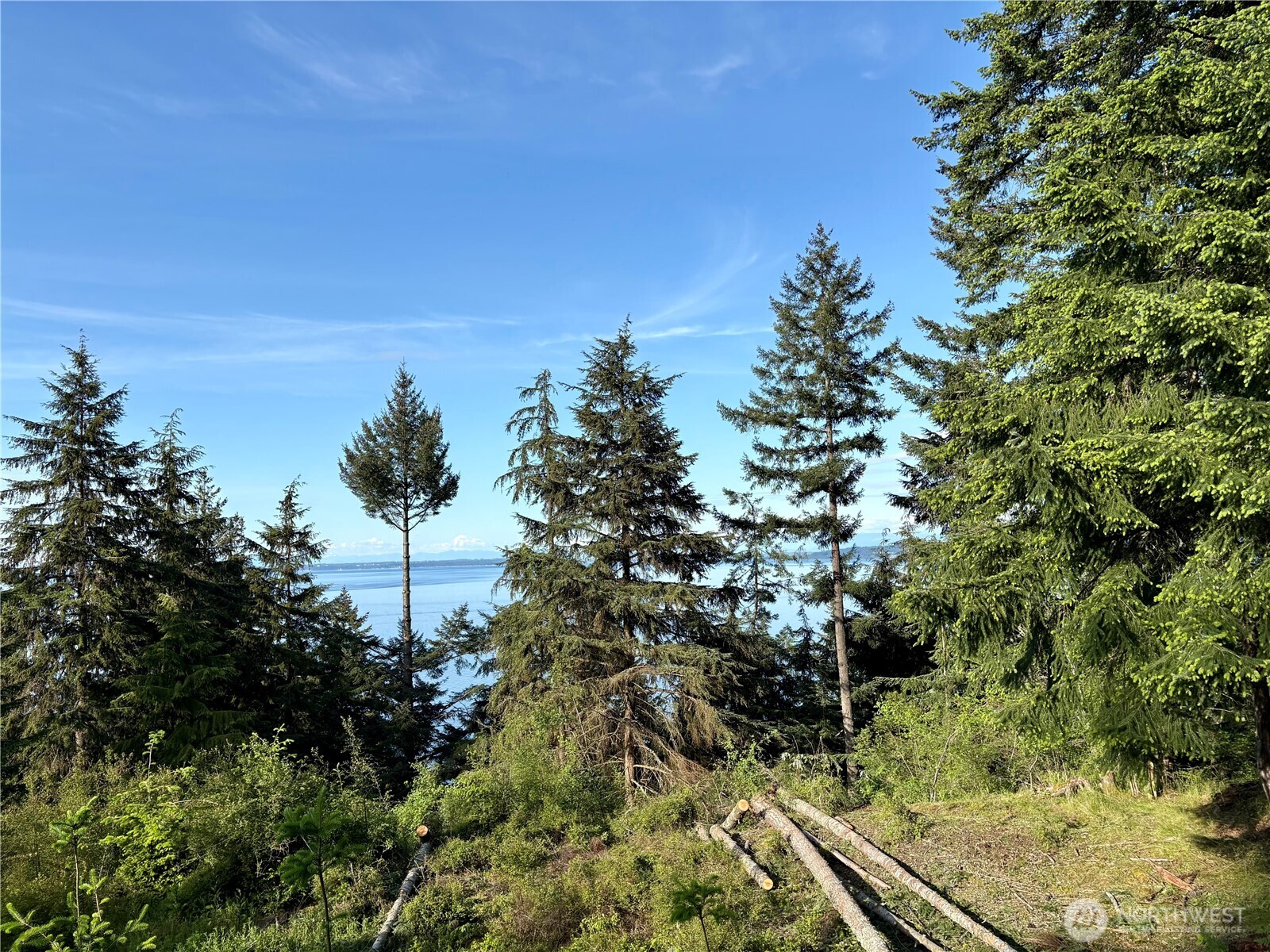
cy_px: 476
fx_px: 954
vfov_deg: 53.1
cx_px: 635
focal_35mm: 26
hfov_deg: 67.3
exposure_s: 1/2364
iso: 50
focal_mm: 5.96
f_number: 1.6
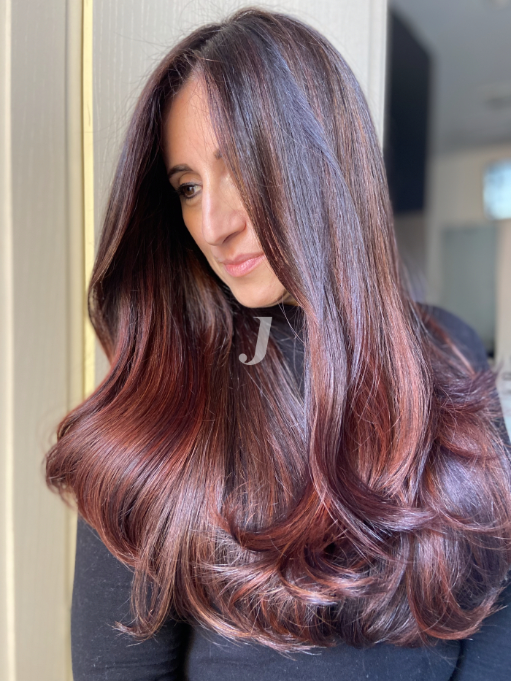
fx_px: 512
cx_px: 256
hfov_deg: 53.1
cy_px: 340
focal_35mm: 26
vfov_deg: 67.3
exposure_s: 1/60
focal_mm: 4.25
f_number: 1.8
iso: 200
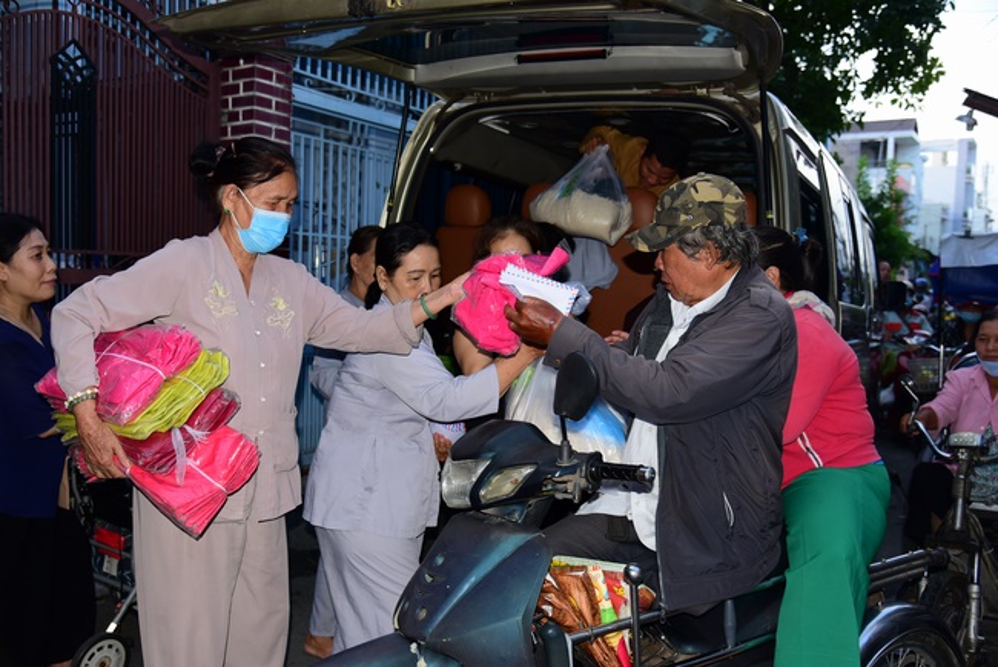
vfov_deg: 42.4
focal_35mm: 31
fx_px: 860
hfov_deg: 60.3
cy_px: 334
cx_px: 499
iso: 320
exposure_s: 1/60
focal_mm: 31
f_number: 4
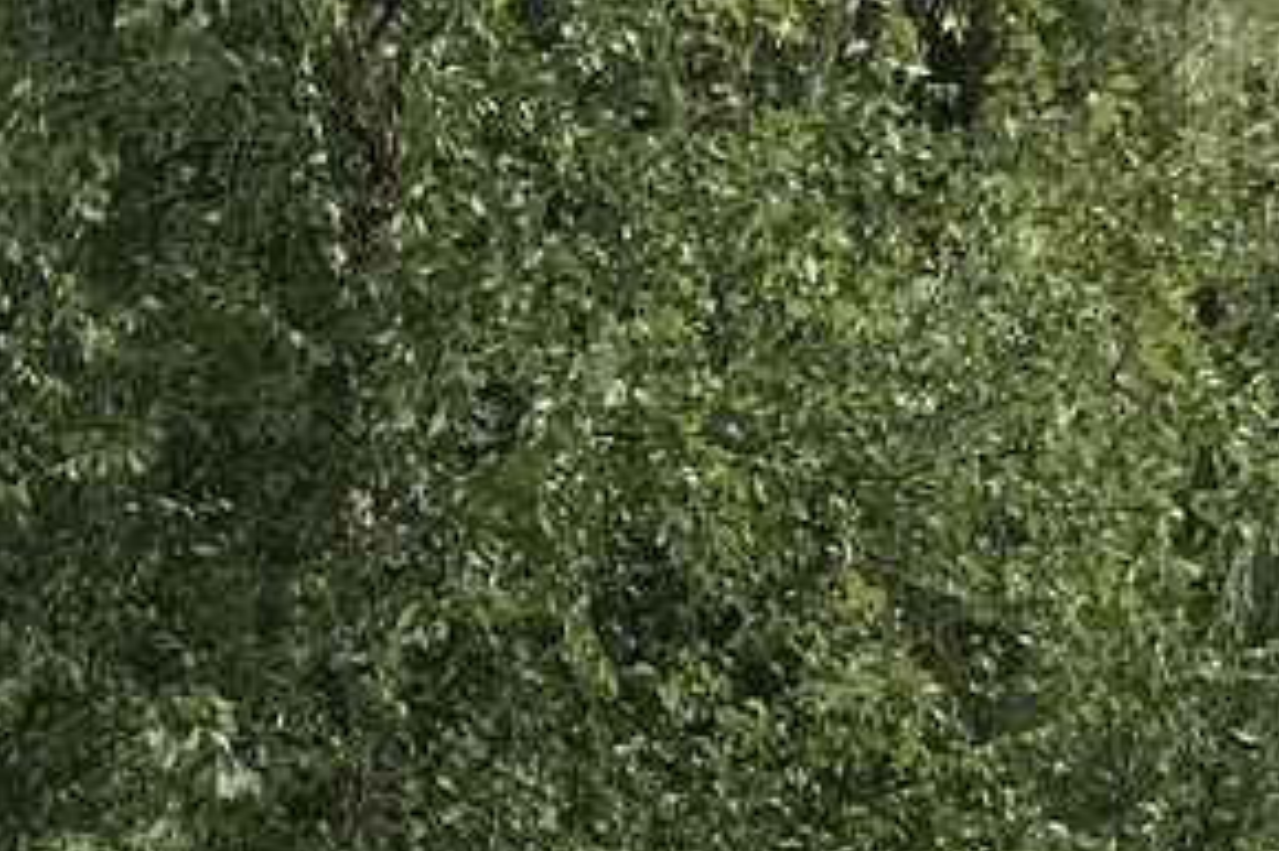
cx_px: -869
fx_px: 3657
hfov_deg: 17.1
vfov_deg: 12.2
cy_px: 1543
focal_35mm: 103
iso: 20
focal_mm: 3.99
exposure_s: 1/1520
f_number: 1.8
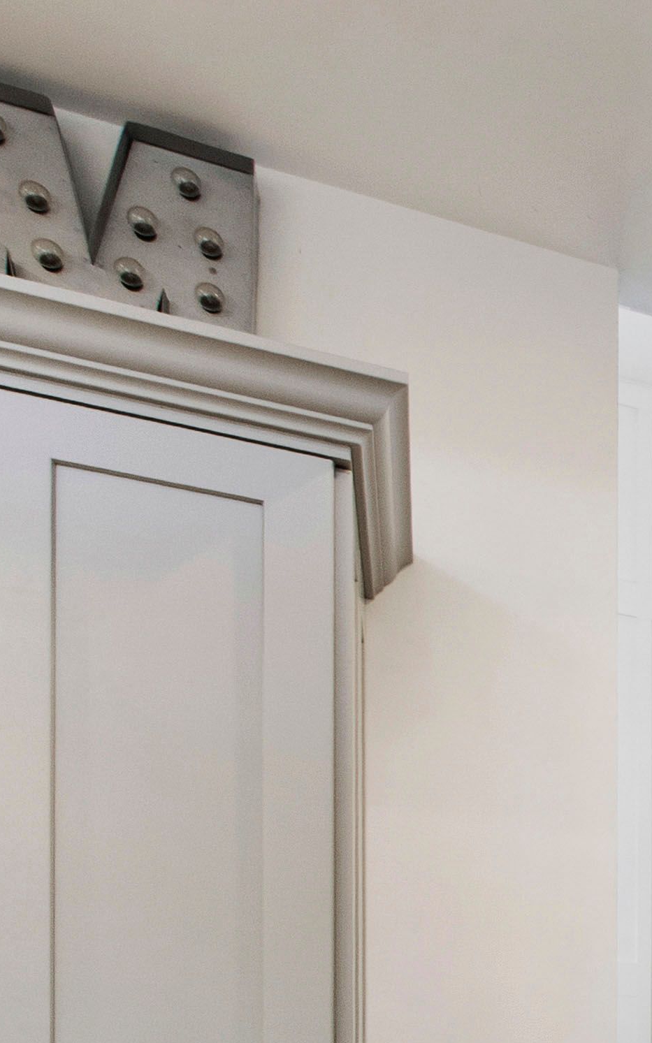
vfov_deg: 30.1
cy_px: 1274
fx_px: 1621
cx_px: 1548
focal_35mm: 57
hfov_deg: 14.8
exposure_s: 1/2
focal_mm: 10
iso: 200
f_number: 8
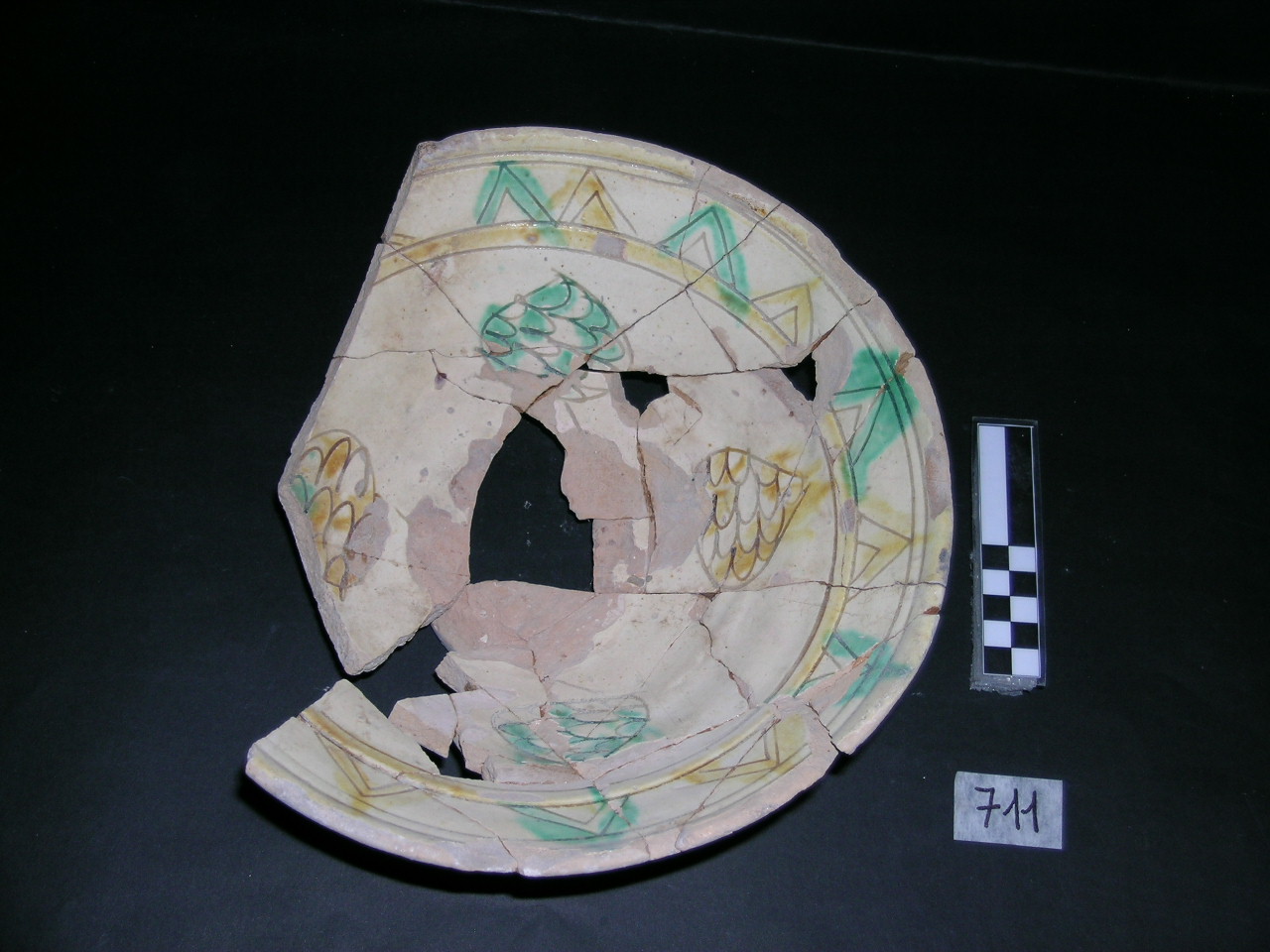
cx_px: 635
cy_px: 476
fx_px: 1541
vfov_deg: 34.3
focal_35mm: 42
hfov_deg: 44.8
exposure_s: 1/60.1
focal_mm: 8.7
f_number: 3.2
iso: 50
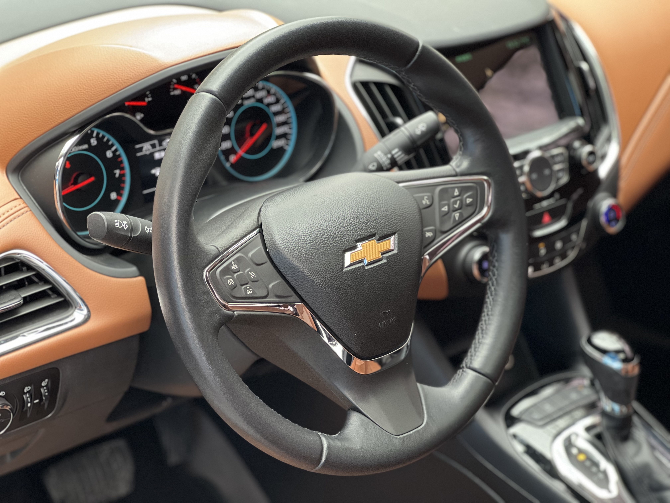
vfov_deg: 19.1
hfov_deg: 25.3
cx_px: 335
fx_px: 1490
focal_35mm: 77
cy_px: 252
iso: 160
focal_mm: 9
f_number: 2.8
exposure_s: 1/40
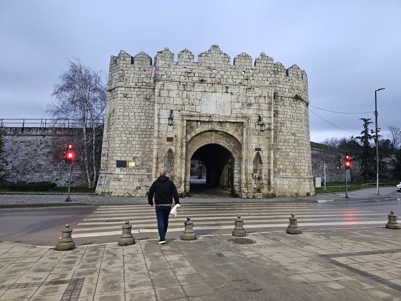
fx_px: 266
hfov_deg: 73.9
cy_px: 150
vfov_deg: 58.9
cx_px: 200
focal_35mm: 23
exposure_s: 1/100
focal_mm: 6.3
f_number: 1.7
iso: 800
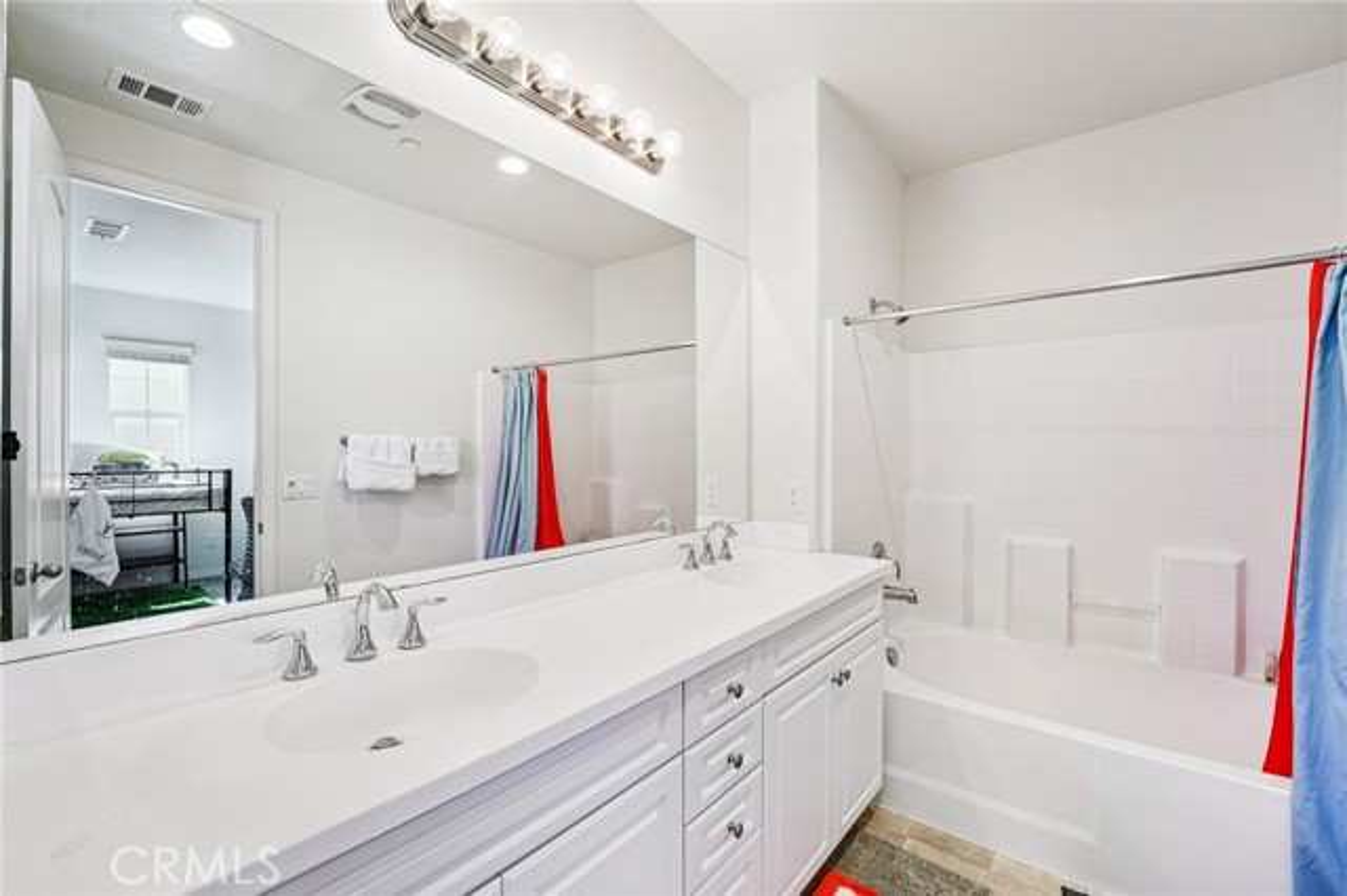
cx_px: 674
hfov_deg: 104.3
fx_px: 524
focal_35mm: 14
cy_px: 448
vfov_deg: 81.1
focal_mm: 14
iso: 400
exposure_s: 1/30
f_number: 8
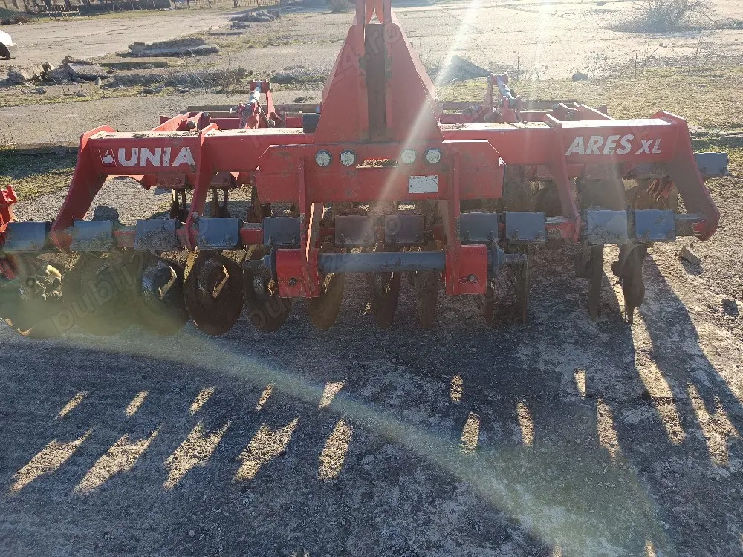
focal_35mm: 24
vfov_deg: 56.8
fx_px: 515
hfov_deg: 71.6
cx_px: 372
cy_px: 278
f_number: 1.7
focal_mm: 5.31
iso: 50
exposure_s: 1/196
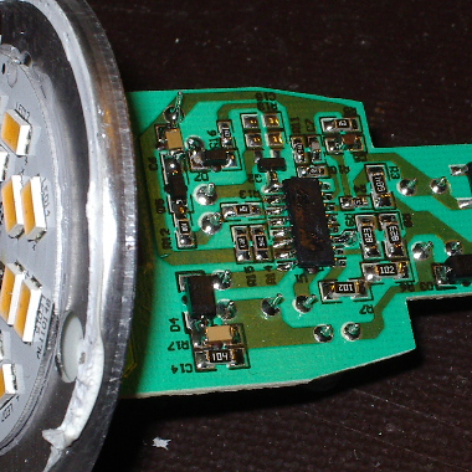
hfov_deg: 13.3
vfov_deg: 13.3
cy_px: 263
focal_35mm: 131
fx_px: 2021
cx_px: 262
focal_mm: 13.3
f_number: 7.6
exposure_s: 1/80
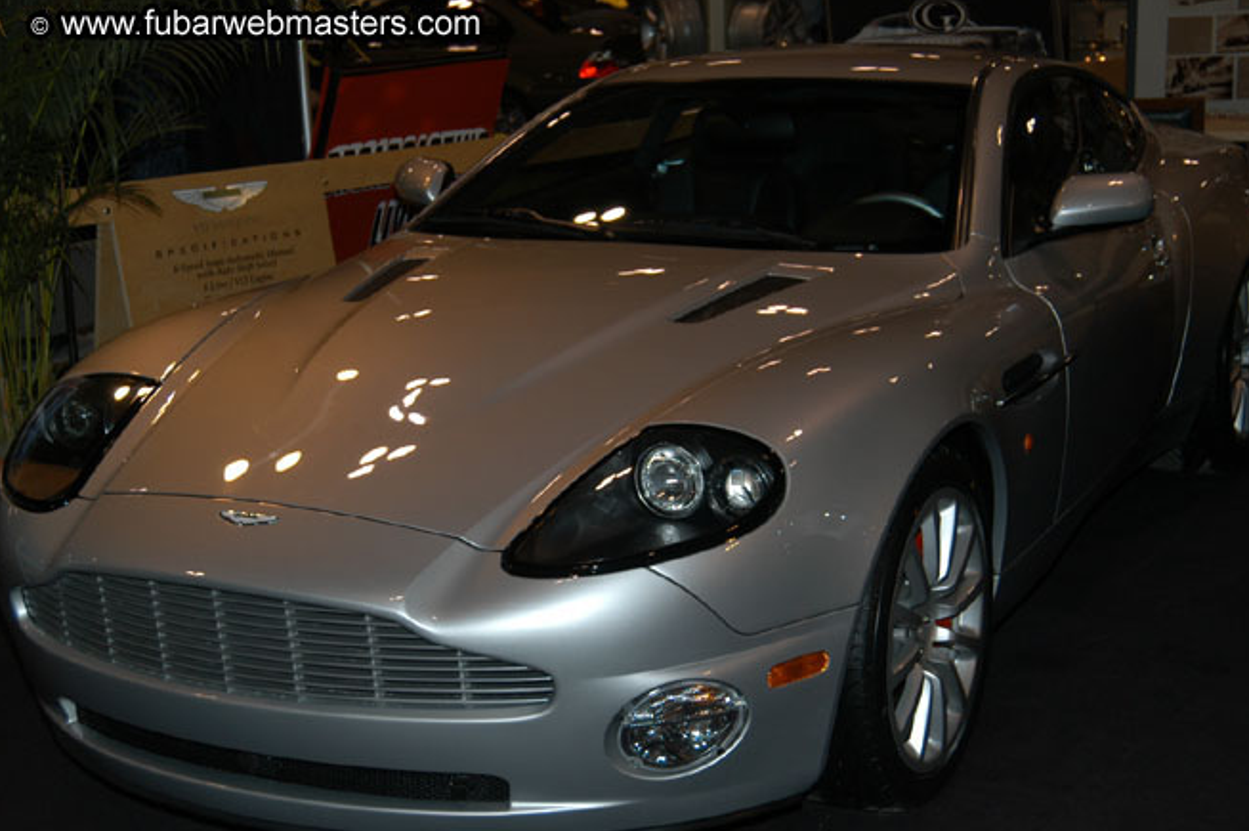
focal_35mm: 59
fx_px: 2045
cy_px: 405
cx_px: 639
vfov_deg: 23.0
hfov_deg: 34.0
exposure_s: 1/60
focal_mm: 38
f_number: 5
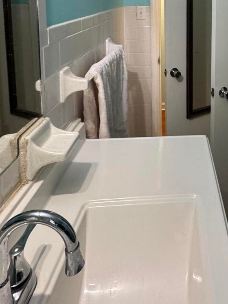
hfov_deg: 43.1
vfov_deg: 50.9
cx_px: 202
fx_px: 264
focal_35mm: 30
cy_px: 15
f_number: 2.2
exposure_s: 1/60
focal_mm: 2.22
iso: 500
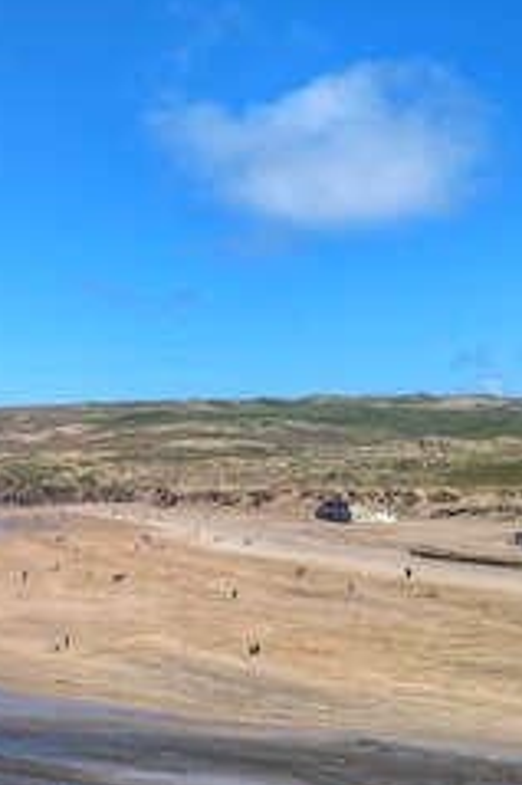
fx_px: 1220
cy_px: 287
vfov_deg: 35.4
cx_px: 121
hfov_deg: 23.9
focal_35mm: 56
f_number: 1.85
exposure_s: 1/2058
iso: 47
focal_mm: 6.81
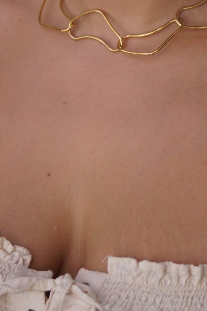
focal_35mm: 135
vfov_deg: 15.1
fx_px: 1166
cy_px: 47
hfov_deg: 10.1
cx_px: 147
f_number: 5.6
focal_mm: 50
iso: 160
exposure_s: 1/160
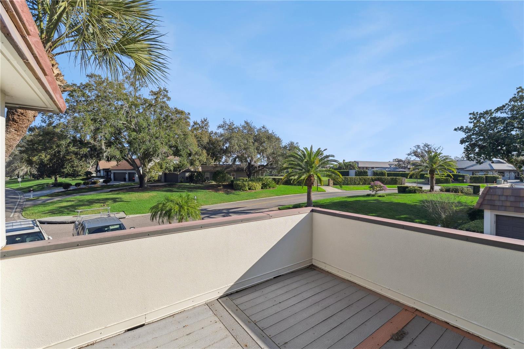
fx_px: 218
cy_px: 174
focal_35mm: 15
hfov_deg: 100.4
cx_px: 262
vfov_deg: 77.3
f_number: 3.5
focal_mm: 10
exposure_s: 1/2000
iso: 100
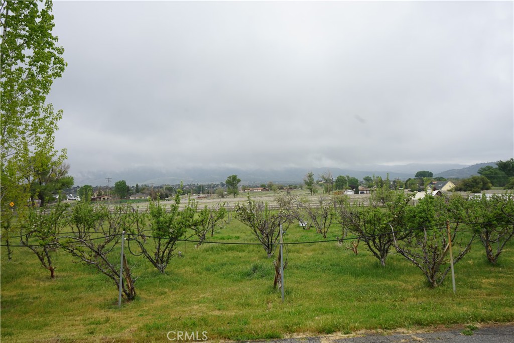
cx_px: 257
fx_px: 400
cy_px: 172
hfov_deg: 65.5
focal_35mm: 28
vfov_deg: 46.4
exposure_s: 1/100
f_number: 10
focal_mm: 28
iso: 100
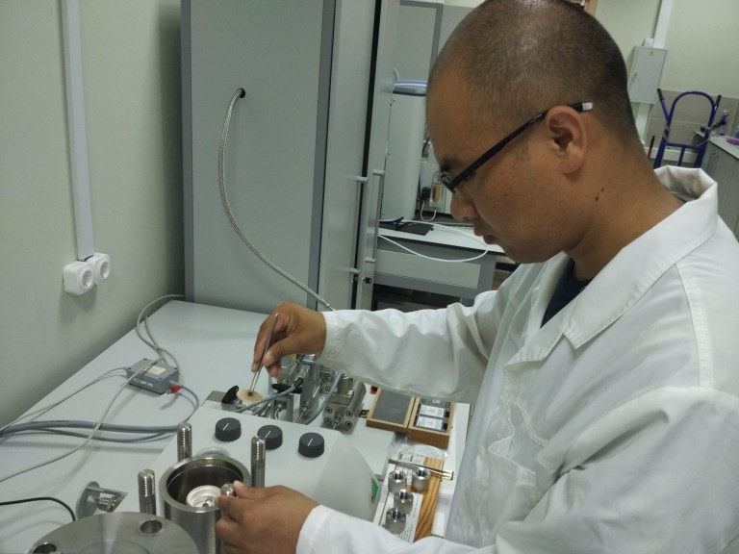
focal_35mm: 30
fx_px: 640
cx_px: 370
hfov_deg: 60.0
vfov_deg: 46.8
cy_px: 277
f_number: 2
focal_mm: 4.12
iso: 259
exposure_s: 1/50
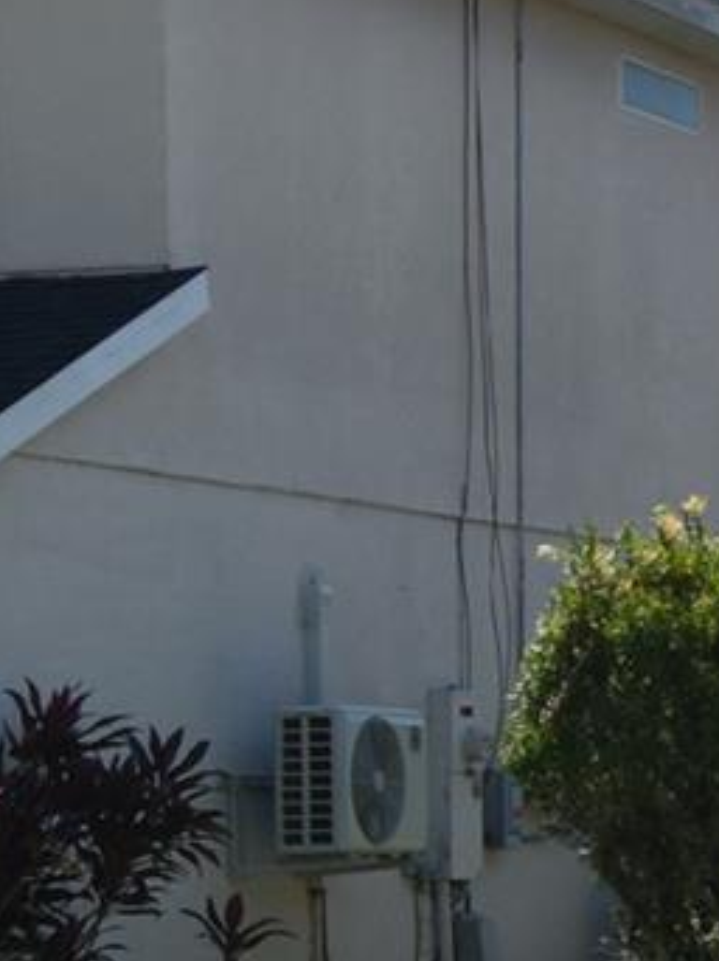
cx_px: 2194
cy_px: 576
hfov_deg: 7.0
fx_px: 5241
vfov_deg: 10.5
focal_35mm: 189
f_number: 10
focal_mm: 28
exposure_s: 1/250
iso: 100
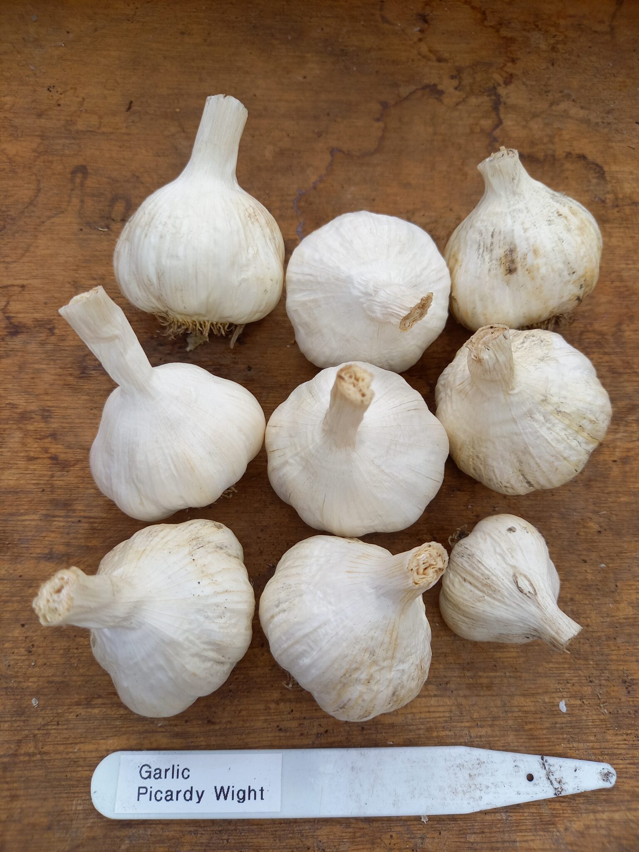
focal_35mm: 25
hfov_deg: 54.9
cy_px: 426
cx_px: 320
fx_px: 615
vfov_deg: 69.4
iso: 50
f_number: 1.8
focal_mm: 4.65
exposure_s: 1/257
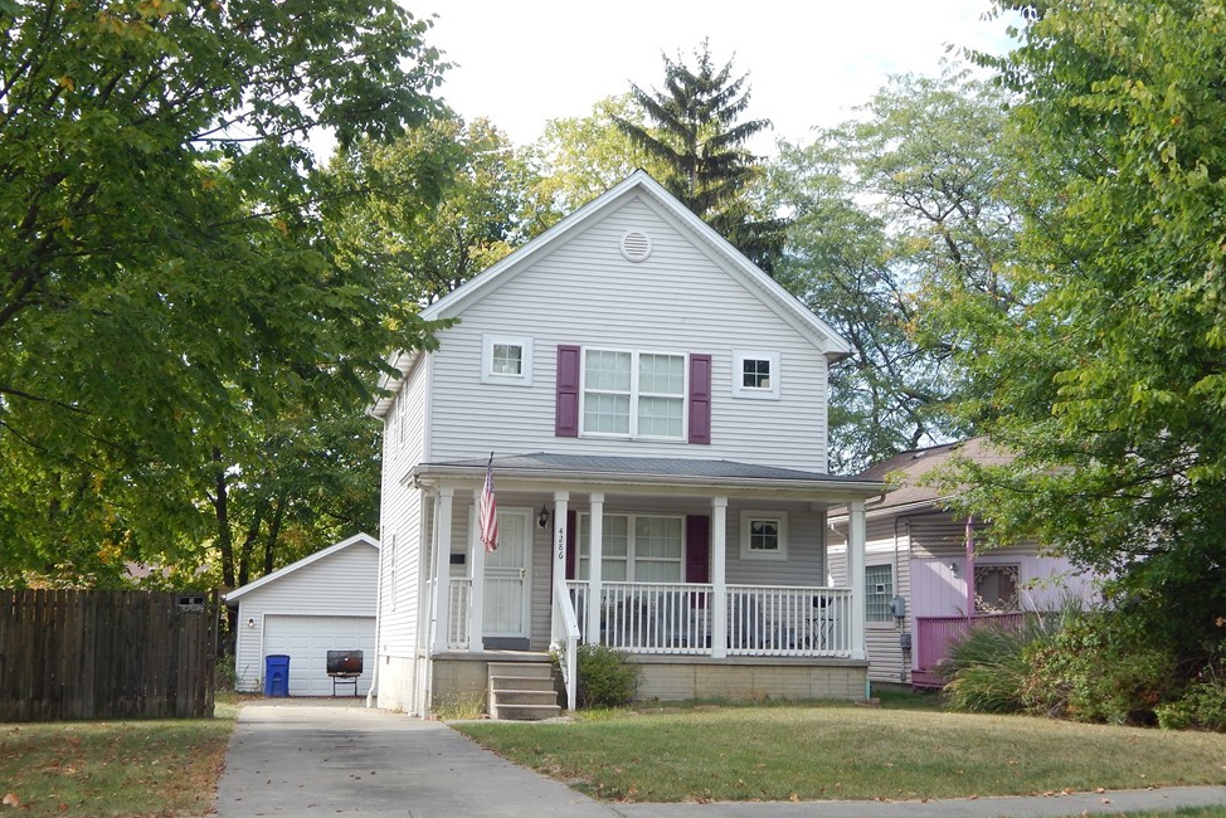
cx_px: 600
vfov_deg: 28.7
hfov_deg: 41.9
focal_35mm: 47
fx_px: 1601
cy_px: 445
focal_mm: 7.7
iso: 125
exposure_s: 1/400
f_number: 3.6
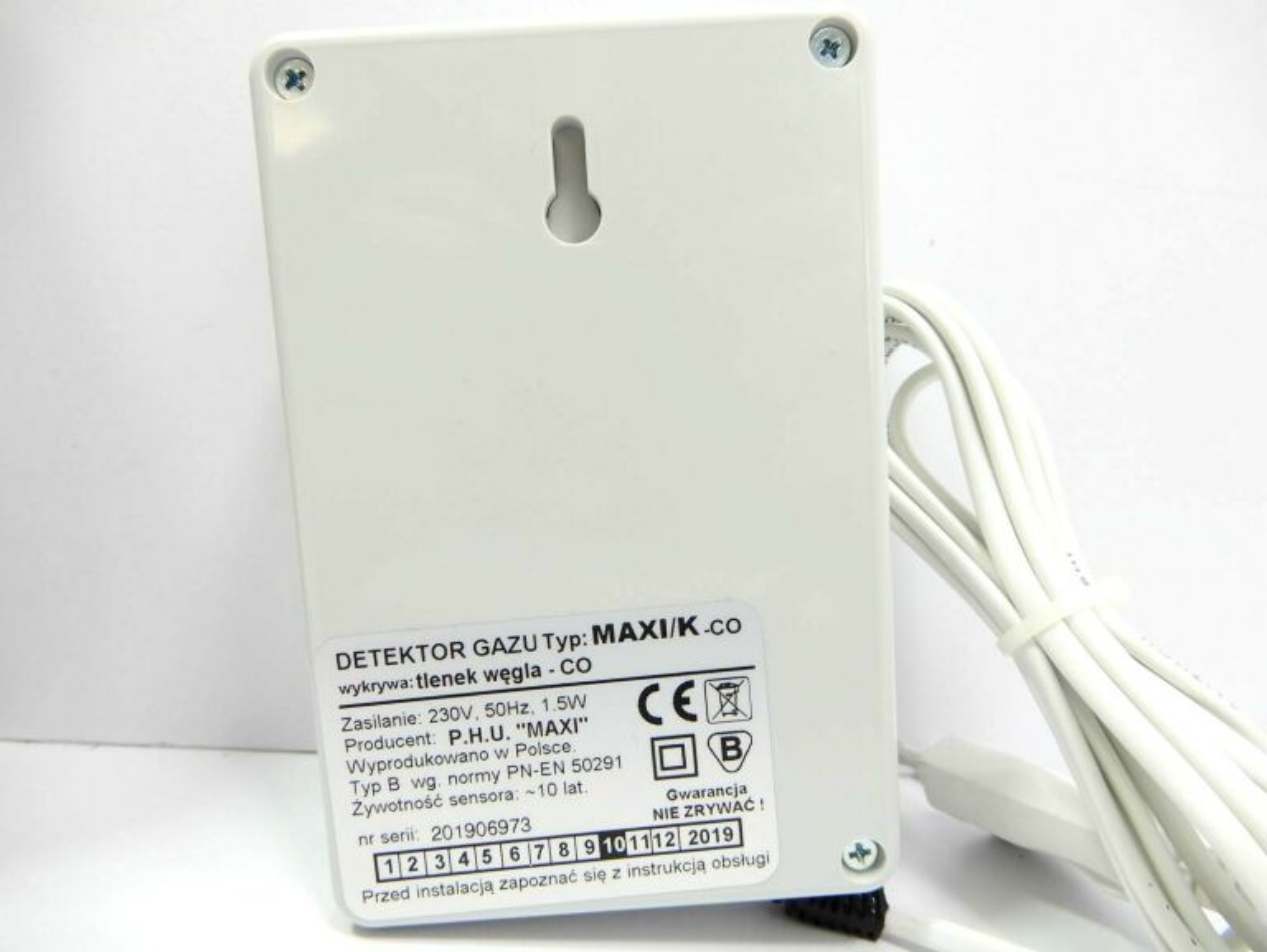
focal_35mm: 24
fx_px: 879
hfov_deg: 71.6
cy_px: 476
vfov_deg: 56.9
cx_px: 634
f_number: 3.4
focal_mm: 4.3
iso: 80
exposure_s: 1/60
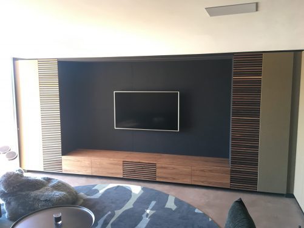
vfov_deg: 48.2
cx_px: 152
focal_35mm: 29
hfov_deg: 61.6
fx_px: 255
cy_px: 114
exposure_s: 1/33
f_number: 2.2
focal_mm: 4.15
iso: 80
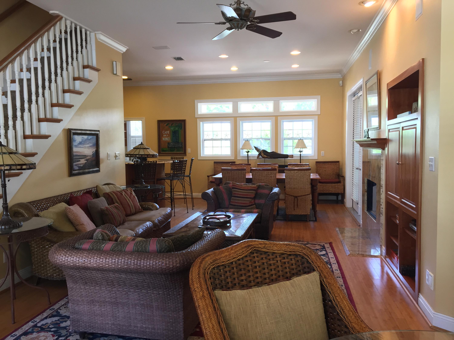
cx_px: 227
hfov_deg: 61.7
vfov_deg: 48.2
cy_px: 170
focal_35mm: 29
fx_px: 380
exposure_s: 1/30
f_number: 2.2
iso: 80
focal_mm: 4.15
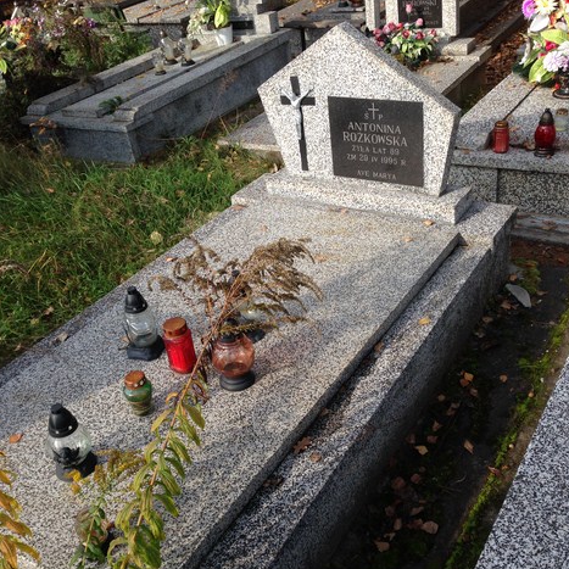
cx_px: 283
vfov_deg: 41.9
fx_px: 744
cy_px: 290
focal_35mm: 40
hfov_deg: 41.9
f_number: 2.4
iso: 50
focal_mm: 4.12
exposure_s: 1/559
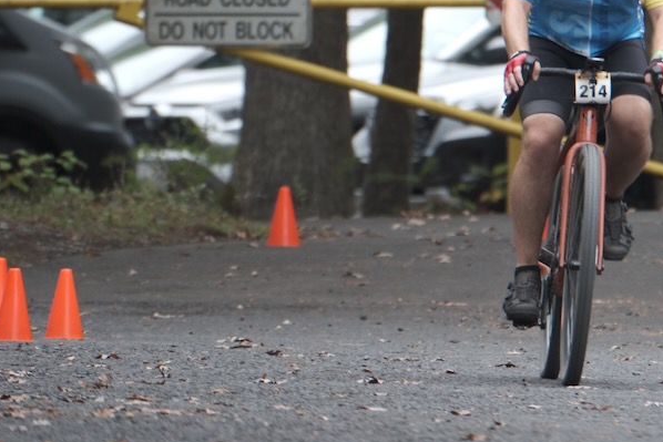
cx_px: 595
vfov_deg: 1.1
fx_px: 23651
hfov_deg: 1.6
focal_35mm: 1284
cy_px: -27
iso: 1000
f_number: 5.6
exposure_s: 1/250
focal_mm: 400
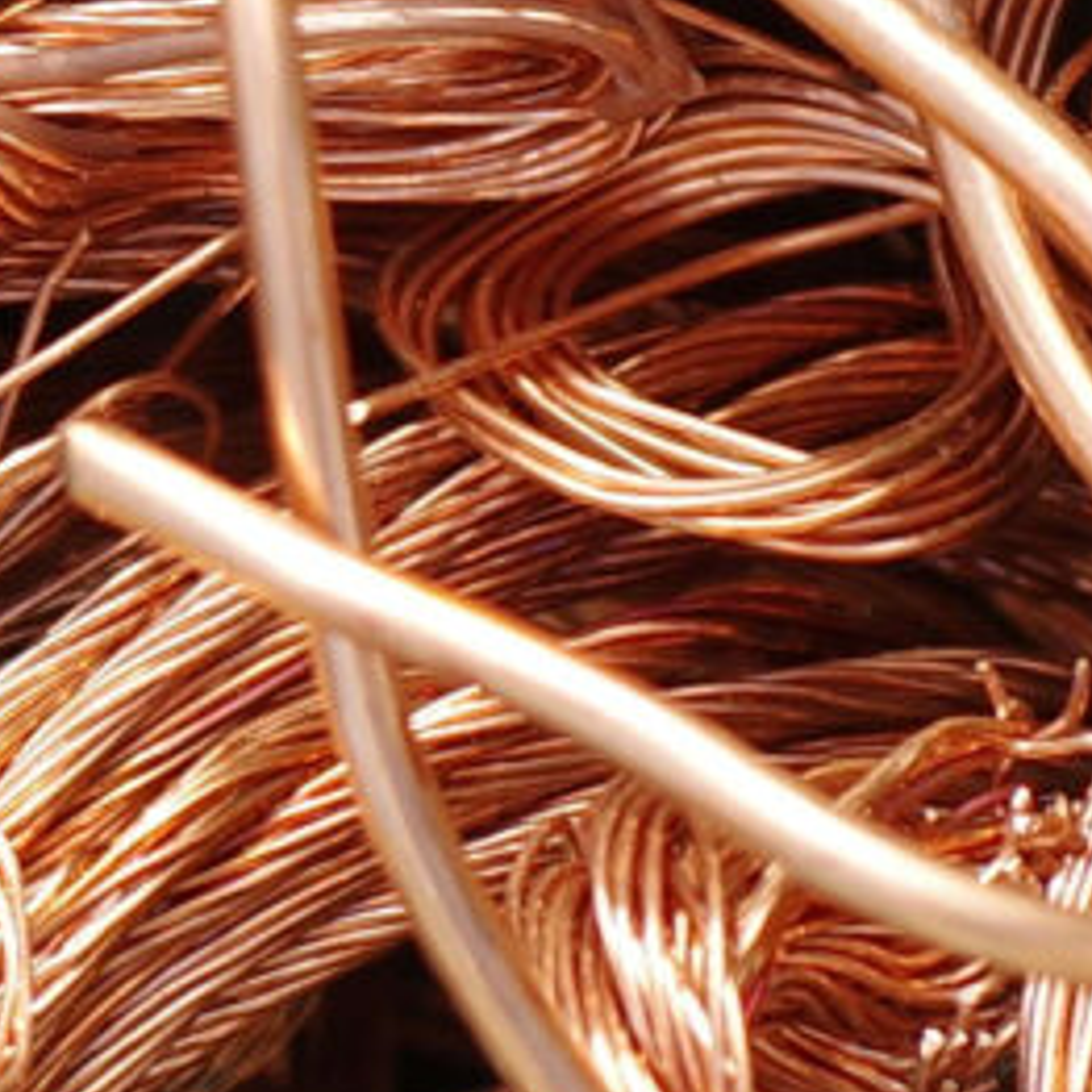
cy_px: -404
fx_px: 33192
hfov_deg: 1.9
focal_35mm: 930
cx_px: -796
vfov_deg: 1.9
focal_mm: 75
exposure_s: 1/125
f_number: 4.5
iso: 100
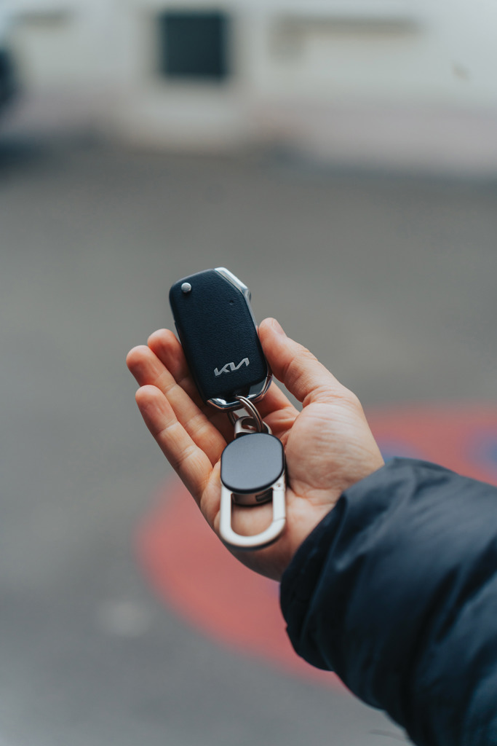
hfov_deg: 18.2
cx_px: 248
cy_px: 373
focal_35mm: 75
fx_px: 1552
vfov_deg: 27.0
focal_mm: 75
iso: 400
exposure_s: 1/250
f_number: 2.8
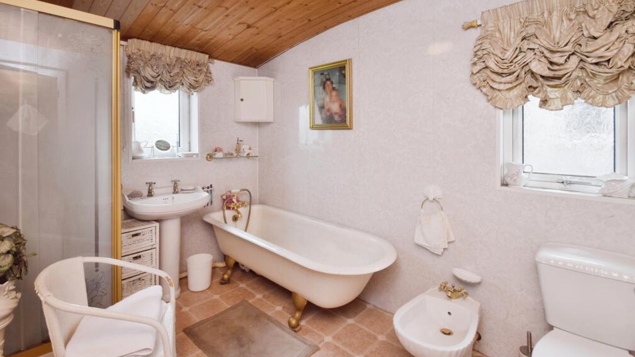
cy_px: 153
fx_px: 269
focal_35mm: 16
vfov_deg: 66.8
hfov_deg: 99.4
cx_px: 323
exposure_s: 1/40
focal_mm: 10
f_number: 7.1
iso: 200
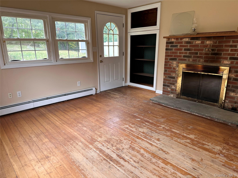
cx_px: 119
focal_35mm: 24
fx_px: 165
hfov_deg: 71.6
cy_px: 89
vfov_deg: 56.8
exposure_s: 1/121
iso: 64
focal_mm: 6.86
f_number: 1.78
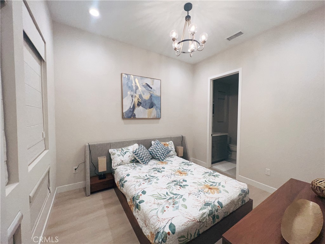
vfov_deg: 89.9
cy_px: 122
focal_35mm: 13
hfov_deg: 106.2
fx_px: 122
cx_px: 162
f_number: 1.8
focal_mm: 1.57
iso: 250
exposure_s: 1/120
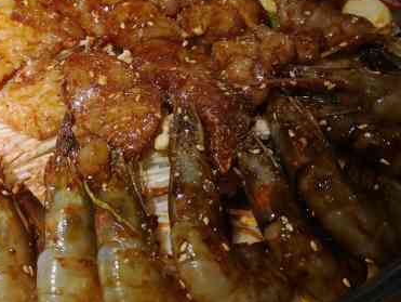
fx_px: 568
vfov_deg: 29.5
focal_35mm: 49
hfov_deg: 38.0
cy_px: 103
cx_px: 105
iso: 250
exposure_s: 1/100
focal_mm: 4.75
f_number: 1.8
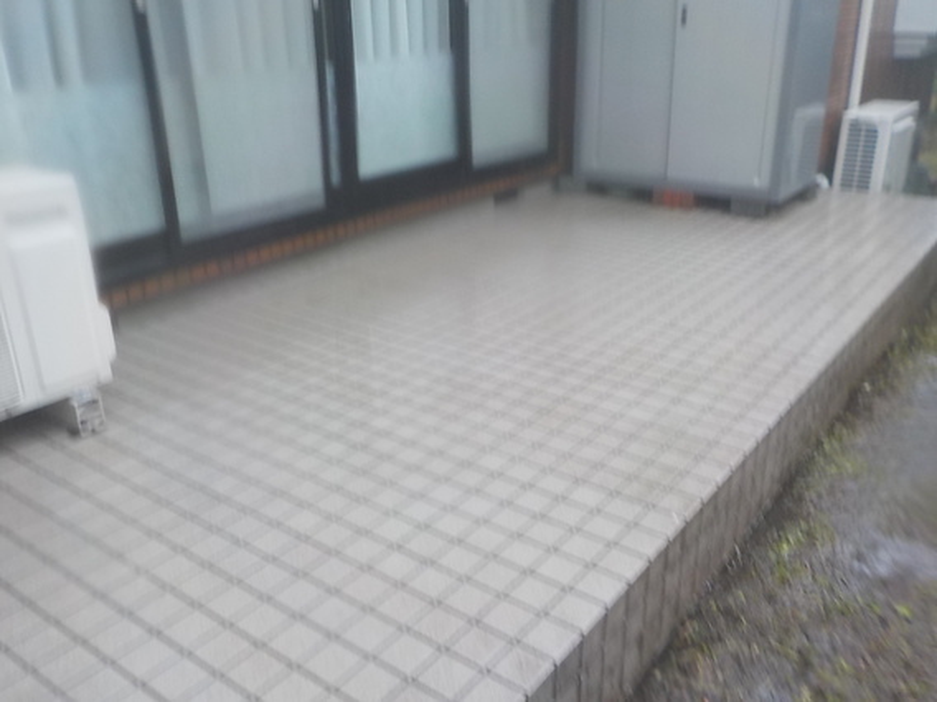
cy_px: 351
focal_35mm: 30
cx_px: 468
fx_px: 812
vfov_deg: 46.8
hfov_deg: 60.0
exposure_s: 1/30
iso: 125
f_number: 3.3
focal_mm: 4.1
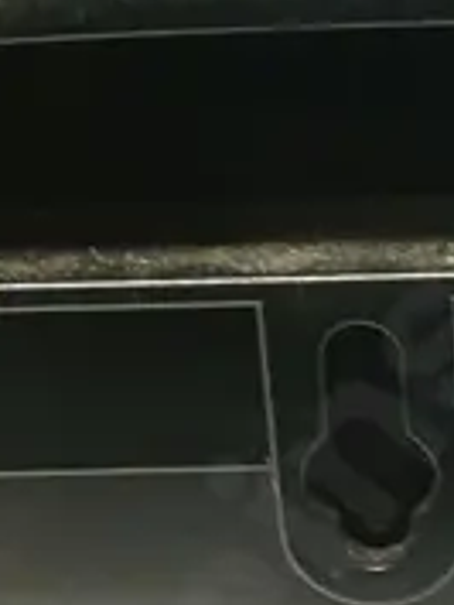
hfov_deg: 9.1
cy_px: 379
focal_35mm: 162
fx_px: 2830
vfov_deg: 12.2
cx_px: 416
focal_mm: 3.99
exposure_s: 1/50
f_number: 1.8
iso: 100
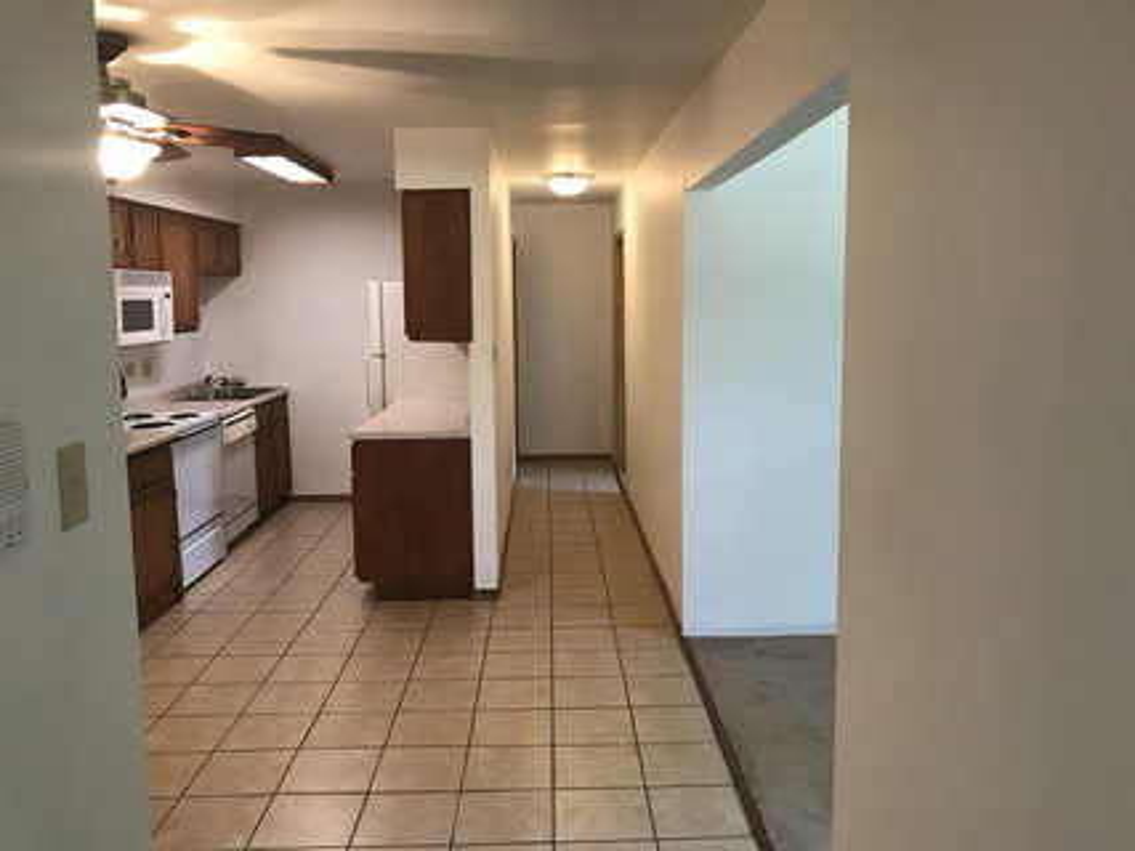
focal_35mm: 28
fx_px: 918
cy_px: 426
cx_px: 568
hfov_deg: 63.5
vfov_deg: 49.7
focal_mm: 3.99
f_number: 1.8
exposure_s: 1/15
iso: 50
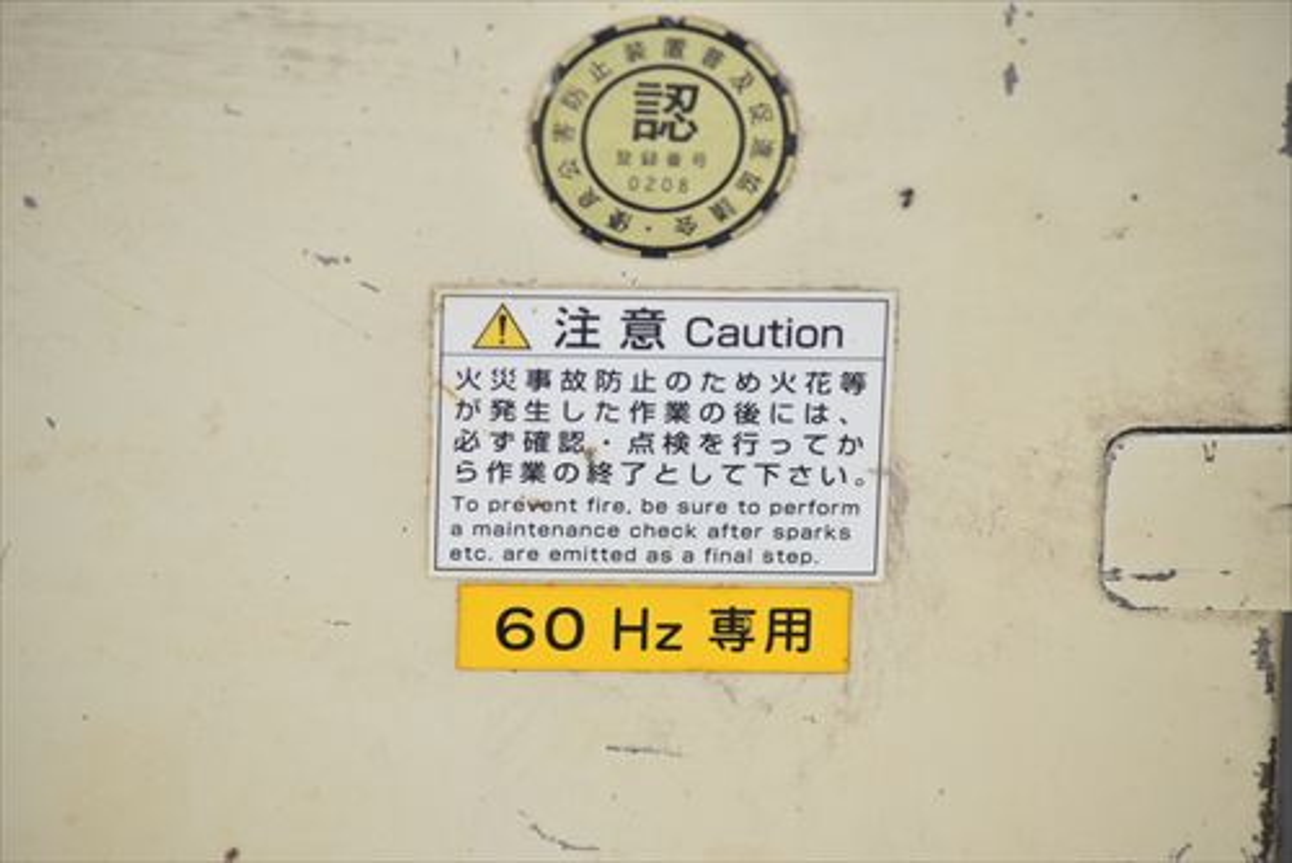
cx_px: 646
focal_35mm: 270
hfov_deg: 7.6
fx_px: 9695
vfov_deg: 5.1
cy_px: 432
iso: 1250
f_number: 6.3
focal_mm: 180
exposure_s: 1/800
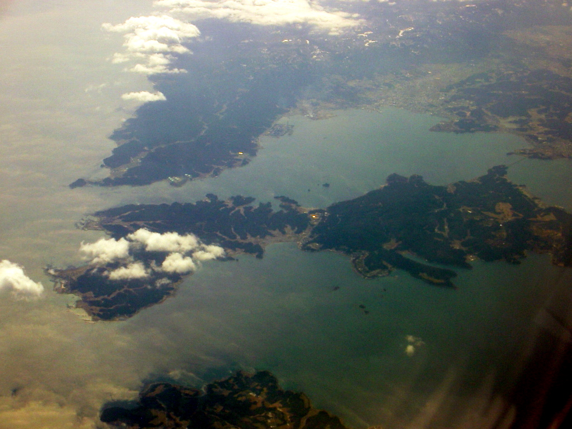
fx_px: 1256
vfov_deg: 19.4
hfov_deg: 25.7
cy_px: 214
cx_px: 286
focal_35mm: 76
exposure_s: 1/250
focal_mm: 11.5
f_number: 6.9
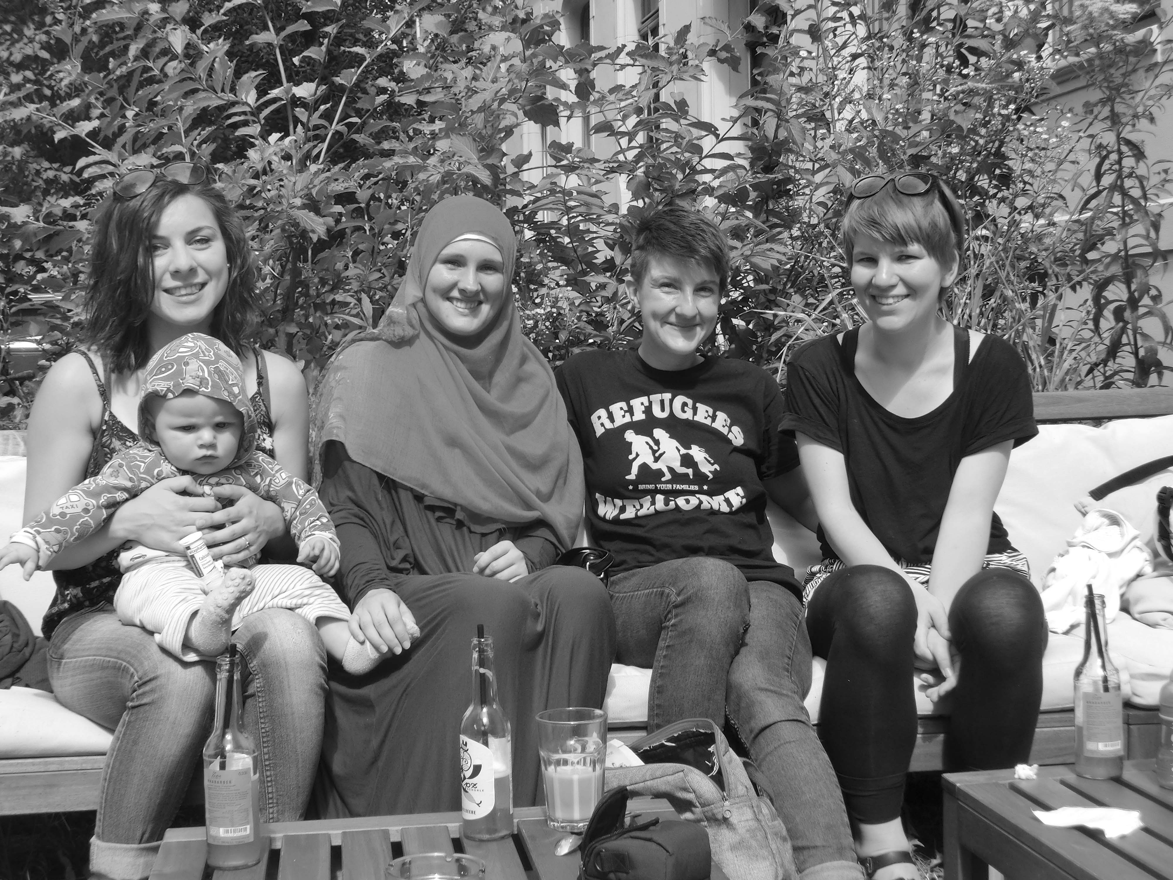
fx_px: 1932
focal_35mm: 57
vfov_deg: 25.7
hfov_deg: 33.8
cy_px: 440
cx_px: 586
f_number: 4.5
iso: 100
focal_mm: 10.04
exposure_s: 1/400
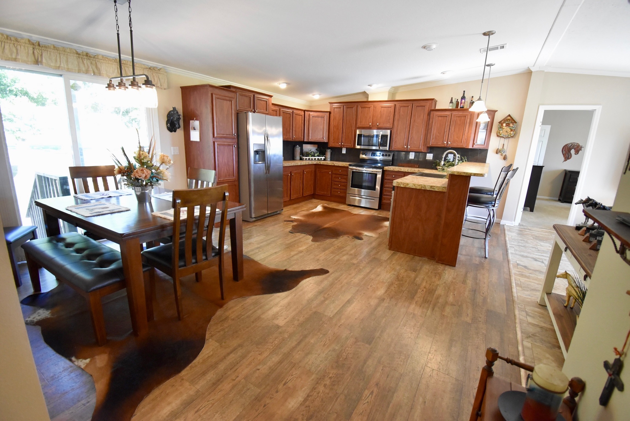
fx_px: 263
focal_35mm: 15
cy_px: 210
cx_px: 315
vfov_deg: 77.4
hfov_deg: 100.3
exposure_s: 1/60
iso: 2200
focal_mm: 10
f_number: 4.5
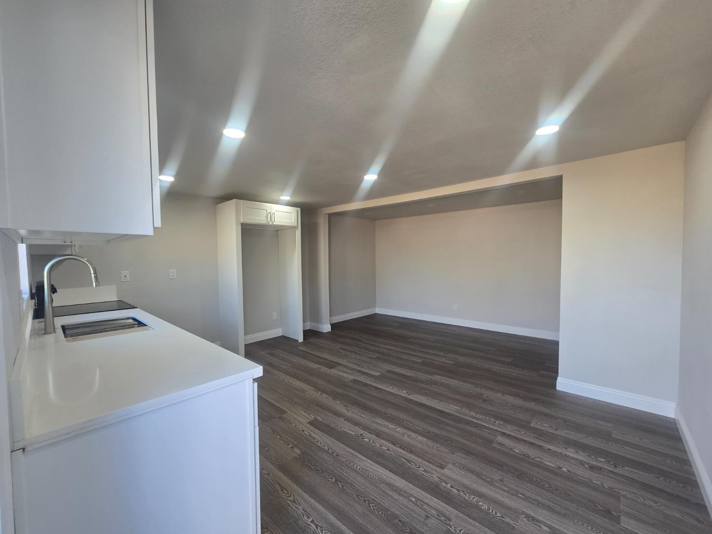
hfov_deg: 106.2
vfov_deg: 89.9
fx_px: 267
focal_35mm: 13
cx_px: 356
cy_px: 267
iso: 64
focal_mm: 2.2
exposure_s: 1/60
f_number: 2.2
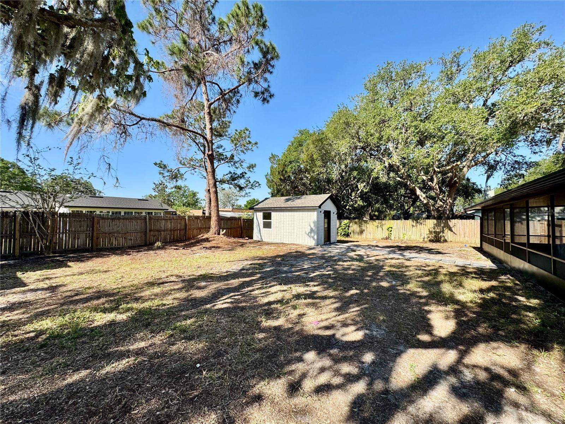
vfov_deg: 85.7
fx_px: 229
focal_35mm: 14
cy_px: 212
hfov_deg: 102.1
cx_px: 282
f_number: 2.2
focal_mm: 2.22
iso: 40
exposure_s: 1/1034
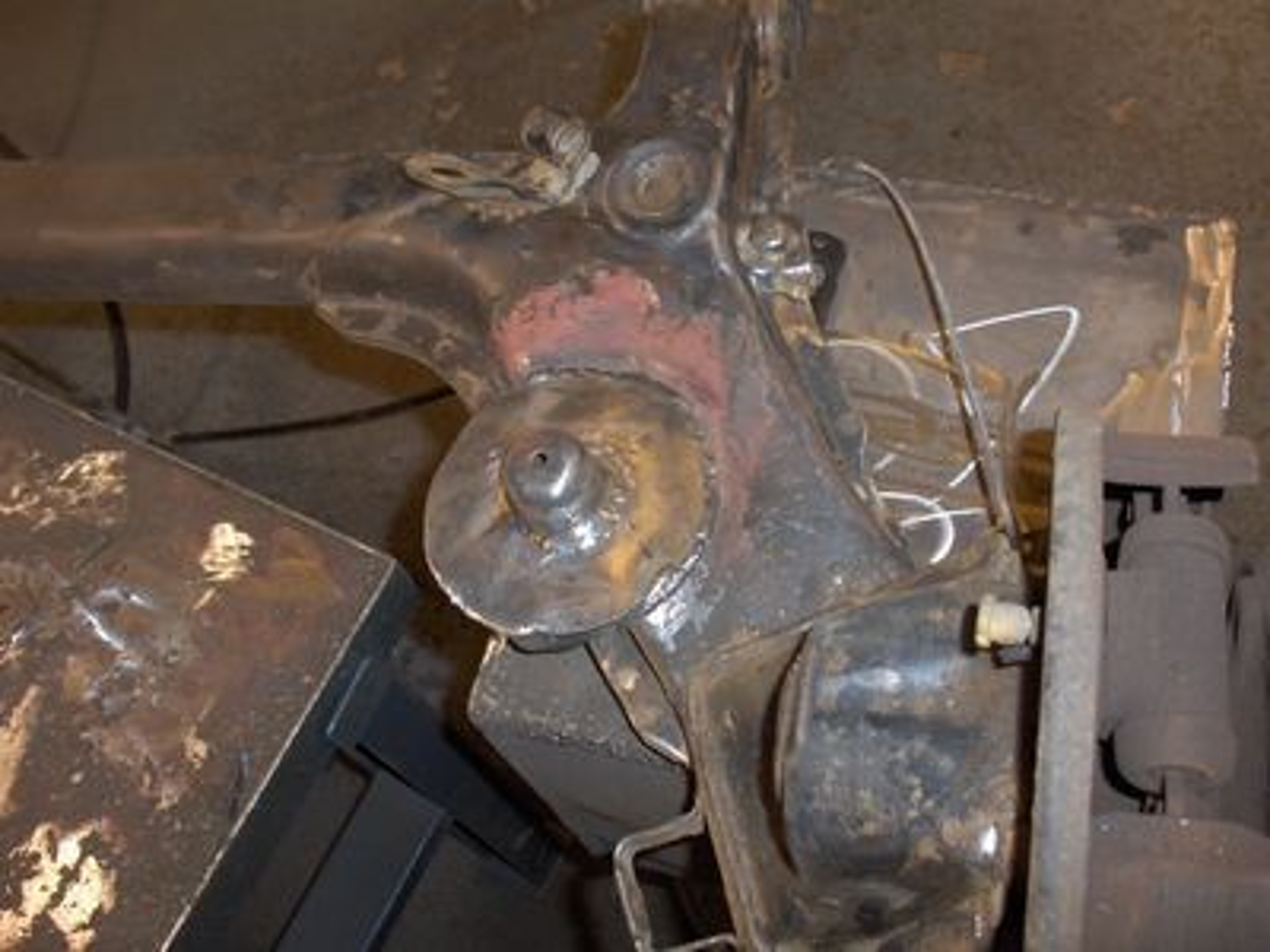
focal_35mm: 28
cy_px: 476
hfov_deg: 63.4
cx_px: 635
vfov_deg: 49.7
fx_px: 1027
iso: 52
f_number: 2.8
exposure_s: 1/60
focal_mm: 5.8
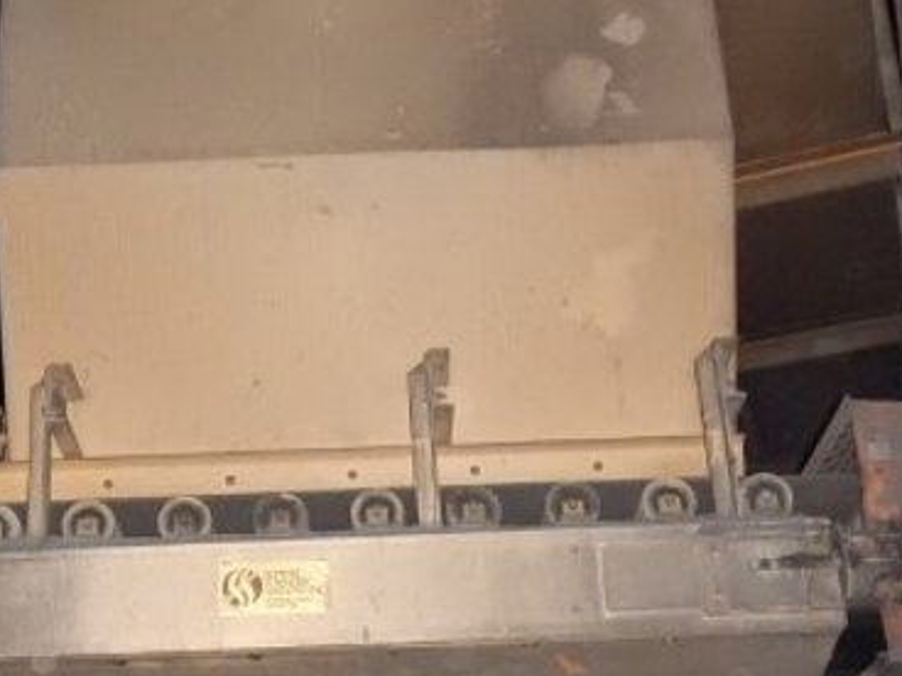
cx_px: 328
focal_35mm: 63
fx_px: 1642
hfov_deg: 30.6
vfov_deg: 23.1
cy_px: 478
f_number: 2.8
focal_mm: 5.1
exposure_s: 1/30
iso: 1600
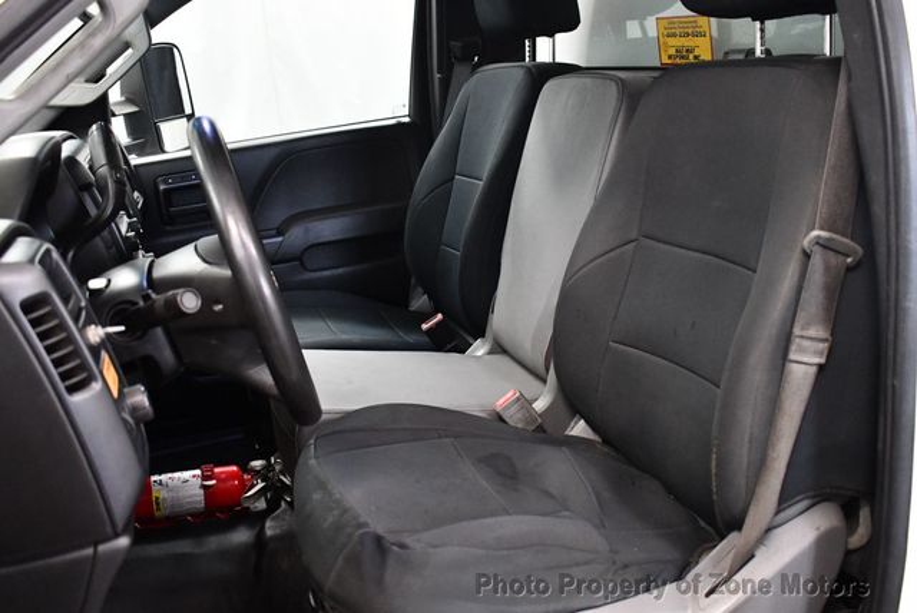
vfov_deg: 36.9
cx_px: 458
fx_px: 918
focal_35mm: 36
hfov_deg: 53.1
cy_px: 306
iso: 3200
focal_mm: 18
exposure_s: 1/100
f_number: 3.5
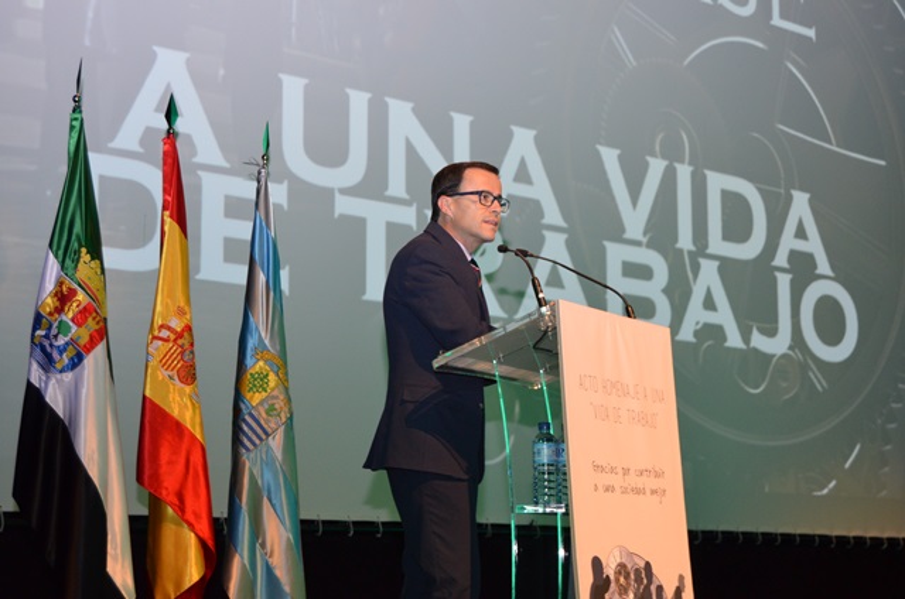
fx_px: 1693
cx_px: 452
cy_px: 300
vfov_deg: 20.1
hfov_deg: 29.9
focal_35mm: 68
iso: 1100
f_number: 5.3
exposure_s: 1/30
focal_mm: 45
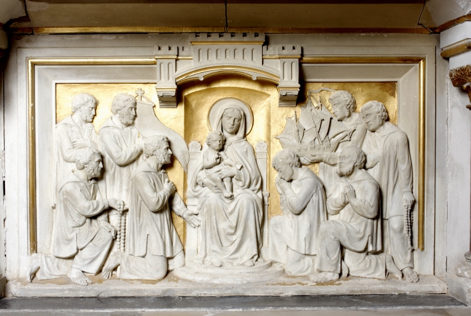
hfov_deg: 38.8
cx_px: 236
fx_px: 668
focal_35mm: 51
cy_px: 158
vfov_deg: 26.6
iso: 100
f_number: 16
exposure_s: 1/100
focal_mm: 34
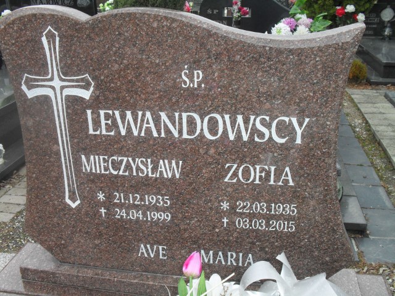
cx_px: 198
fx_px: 399
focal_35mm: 35
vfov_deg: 40.7
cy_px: 148
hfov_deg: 52.6
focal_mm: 6.3
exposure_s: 1/350
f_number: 3.2
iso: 100
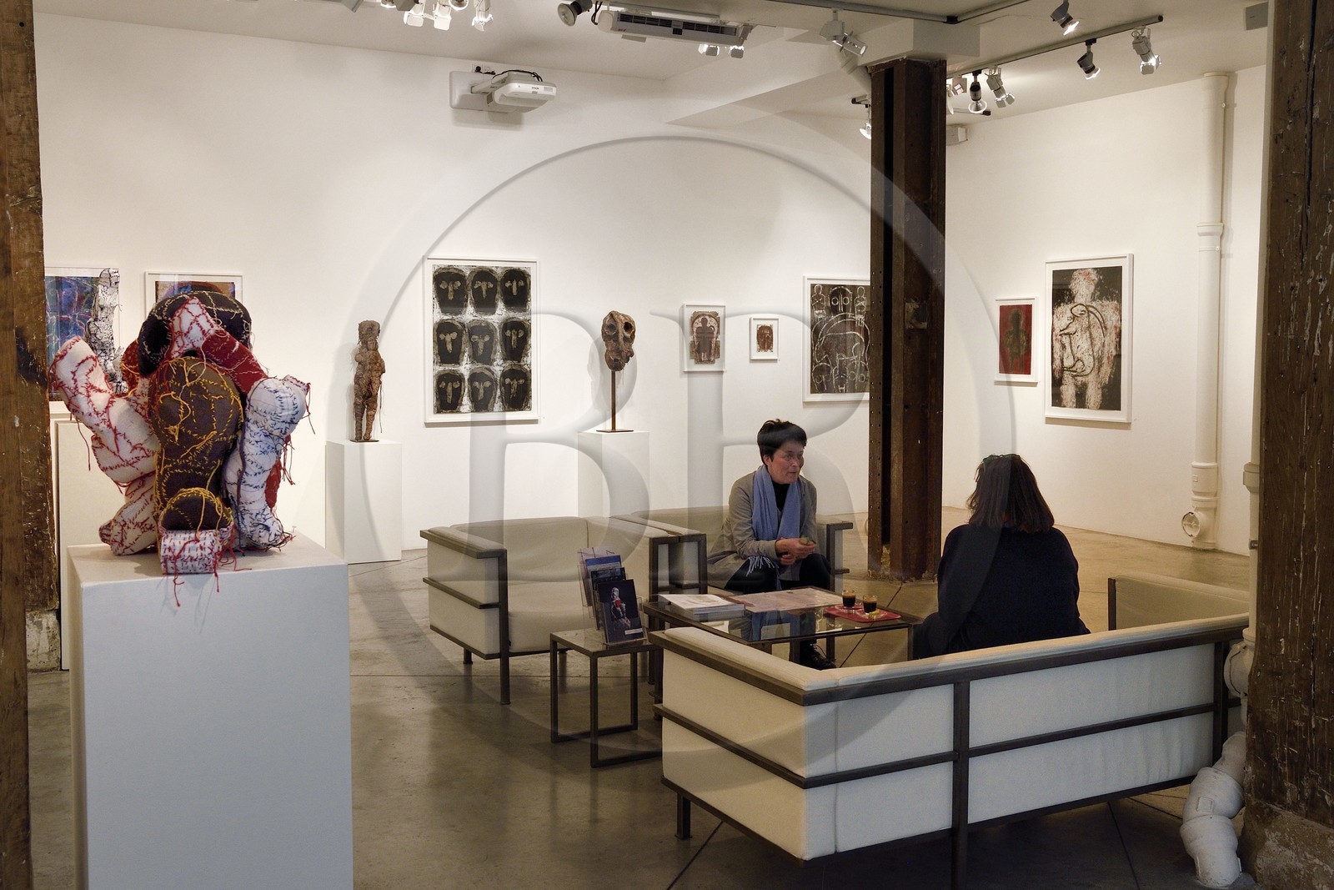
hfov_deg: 55.8
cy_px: 445
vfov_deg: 38.9
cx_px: 667
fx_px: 1260
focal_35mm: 34
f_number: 13
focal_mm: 34
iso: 1600
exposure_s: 1/50
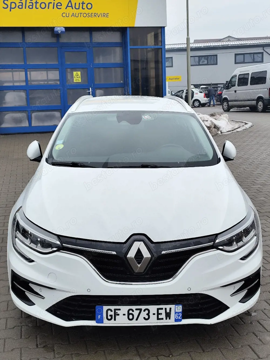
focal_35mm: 46
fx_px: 478
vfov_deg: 41.2
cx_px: 135
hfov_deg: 31.5
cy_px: 180
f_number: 1.65
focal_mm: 6.19
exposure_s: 1/250
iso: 50
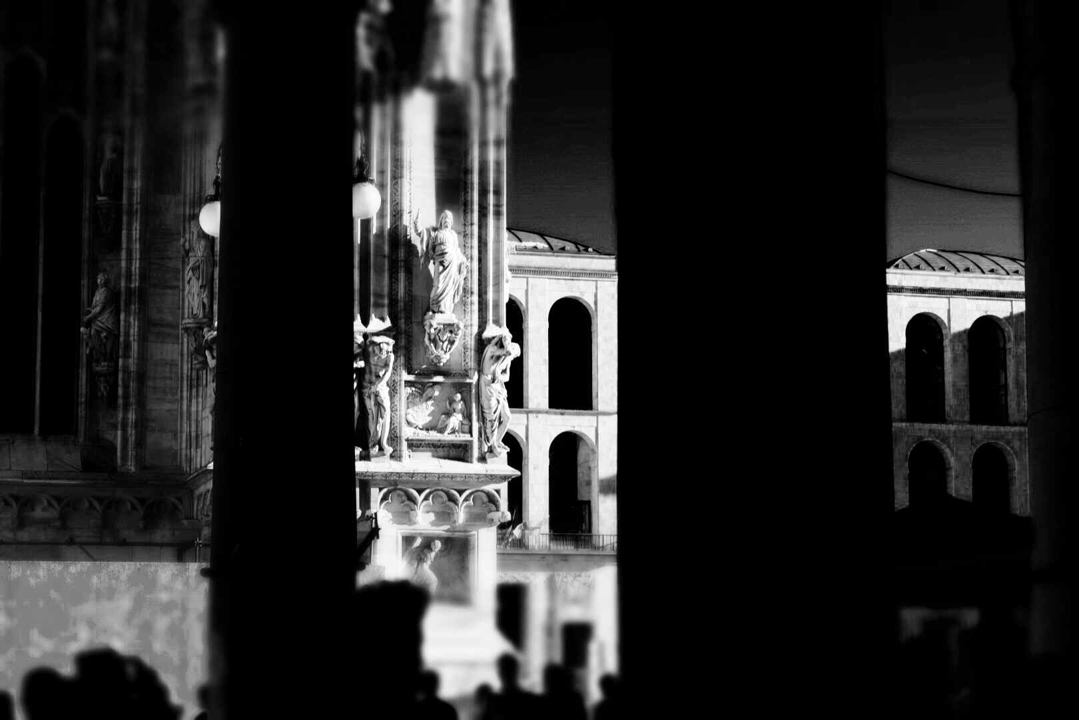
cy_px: 360
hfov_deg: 24.6
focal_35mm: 82
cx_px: 540
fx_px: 2473
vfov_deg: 16.6
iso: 400
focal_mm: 55
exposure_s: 1/320
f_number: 10
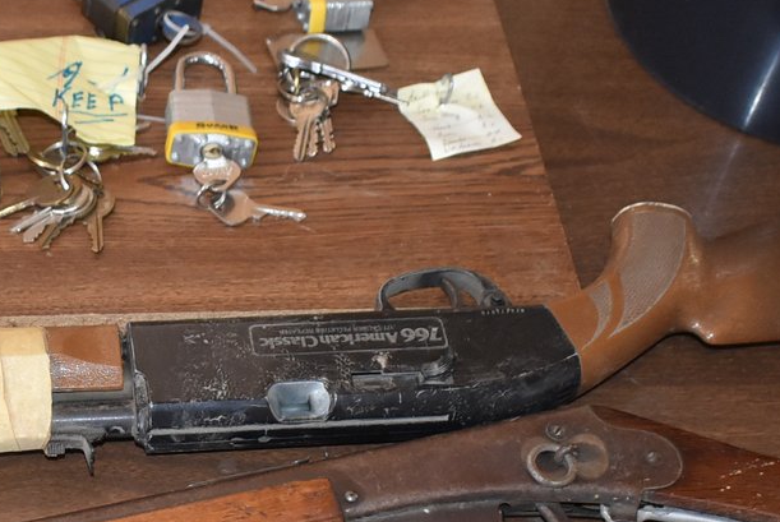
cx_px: 125
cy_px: 450
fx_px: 1627
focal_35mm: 75
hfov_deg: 26.3
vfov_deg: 18.0
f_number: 3.5
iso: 1400
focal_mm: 18
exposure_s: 1/60
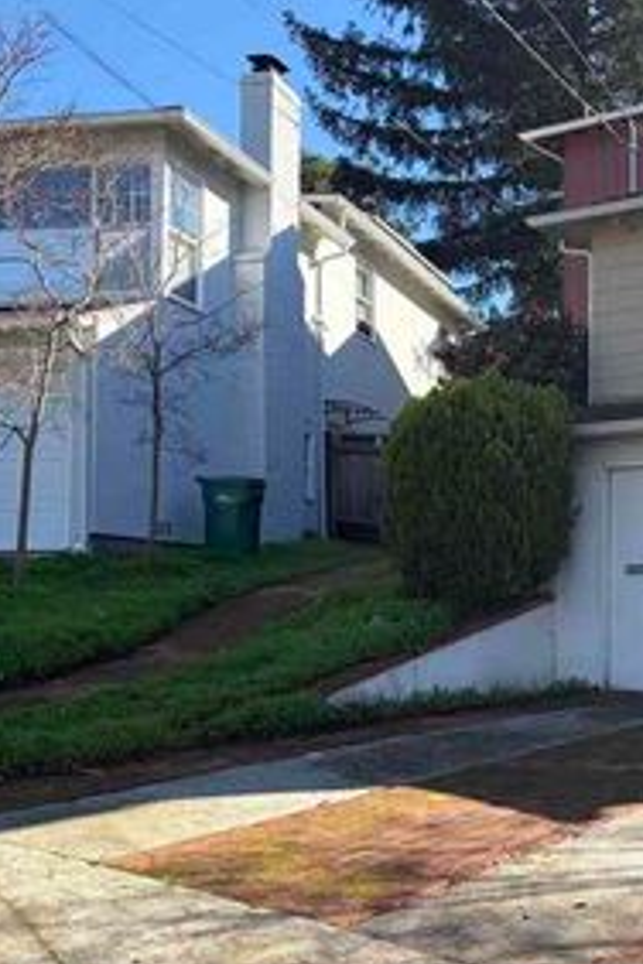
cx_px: 571
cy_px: 555
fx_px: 1286
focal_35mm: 48
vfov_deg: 41.0
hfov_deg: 27.1
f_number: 1.6
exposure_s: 1/1626
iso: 64
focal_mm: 5.96
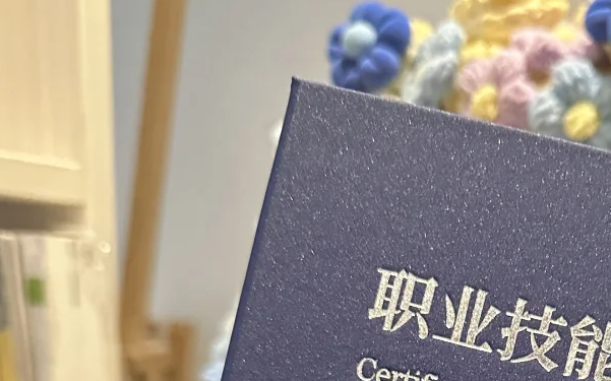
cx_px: 510
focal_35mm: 61
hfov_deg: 32.3
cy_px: 611
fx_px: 1015
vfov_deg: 18.3
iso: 800
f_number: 1.78
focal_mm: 6.86
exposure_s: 1/50
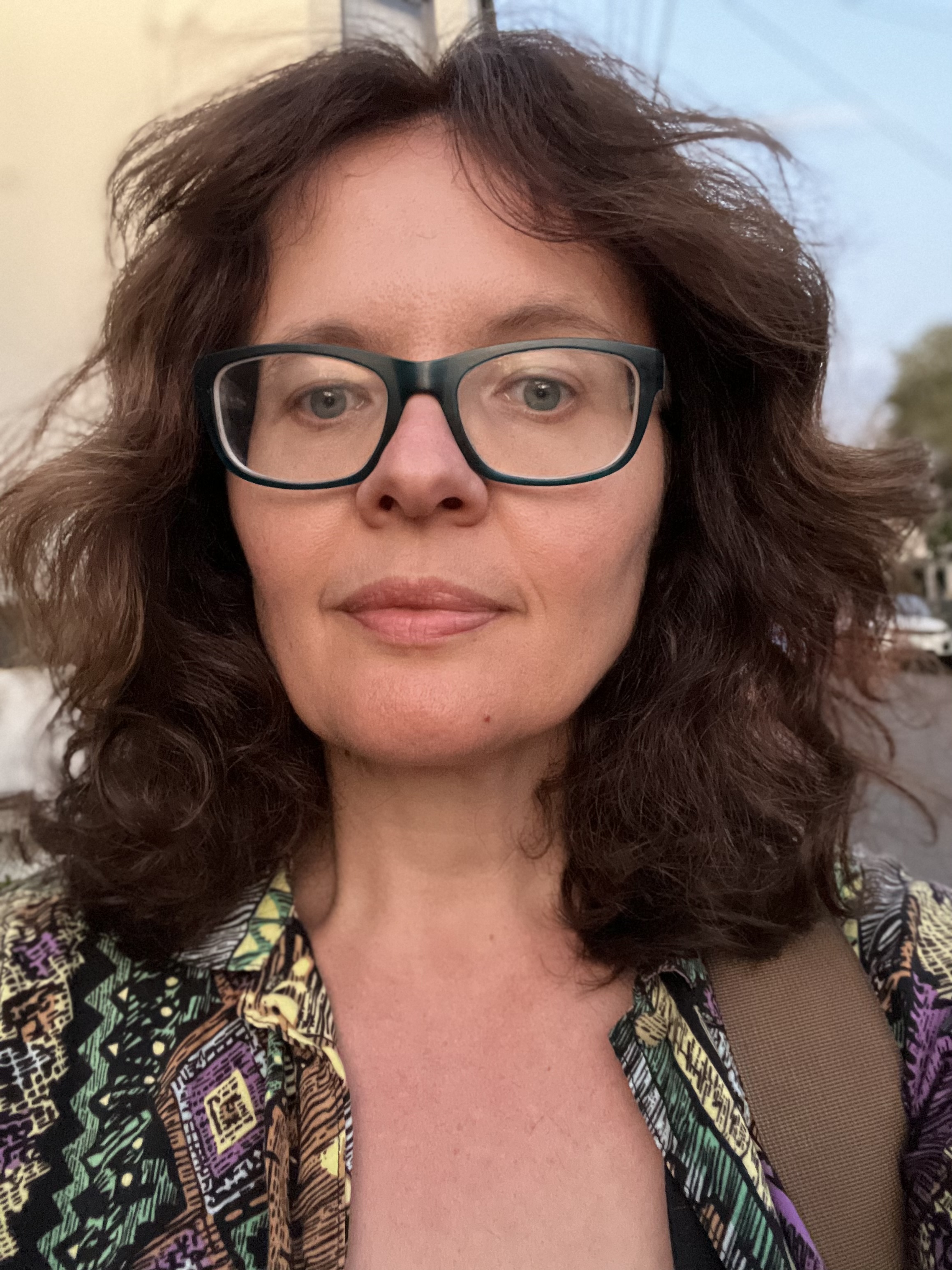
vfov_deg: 60.0
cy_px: 635
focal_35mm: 30
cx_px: 476
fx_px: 1100
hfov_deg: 46.8
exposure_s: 1/18
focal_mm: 2.71
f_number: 2.2
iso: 800
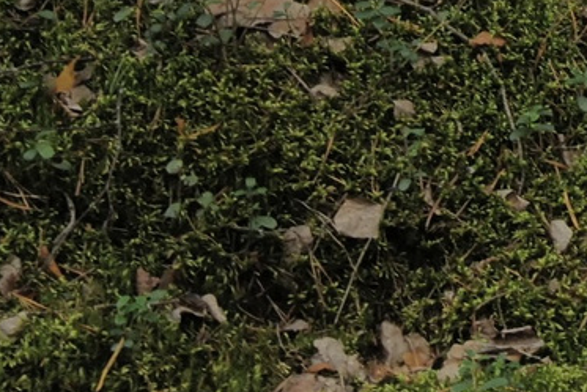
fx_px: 3132
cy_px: -535
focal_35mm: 192
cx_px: 1722
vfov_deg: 6.8
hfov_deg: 8.9
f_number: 8
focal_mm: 28
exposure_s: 1/60
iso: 400
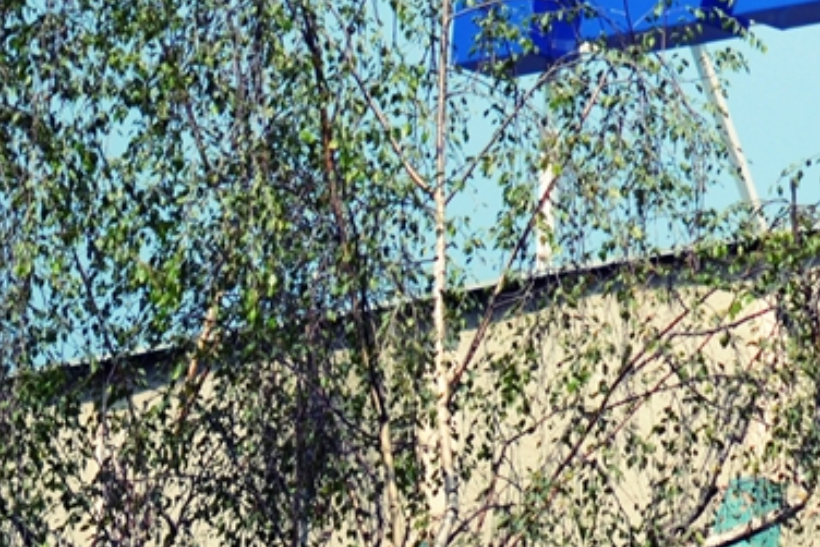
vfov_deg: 1.4
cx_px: 1064
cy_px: -300
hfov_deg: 2.1
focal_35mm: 969
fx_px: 22079
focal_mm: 190
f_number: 5.6
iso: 110
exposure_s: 1/500
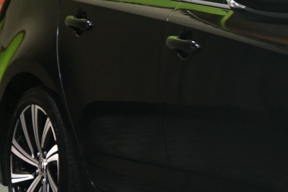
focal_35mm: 247
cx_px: 504
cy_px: 104
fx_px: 1975
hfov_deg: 8.1
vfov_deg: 5.6
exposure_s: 1/20
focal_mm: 50
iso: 800
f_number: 5.6
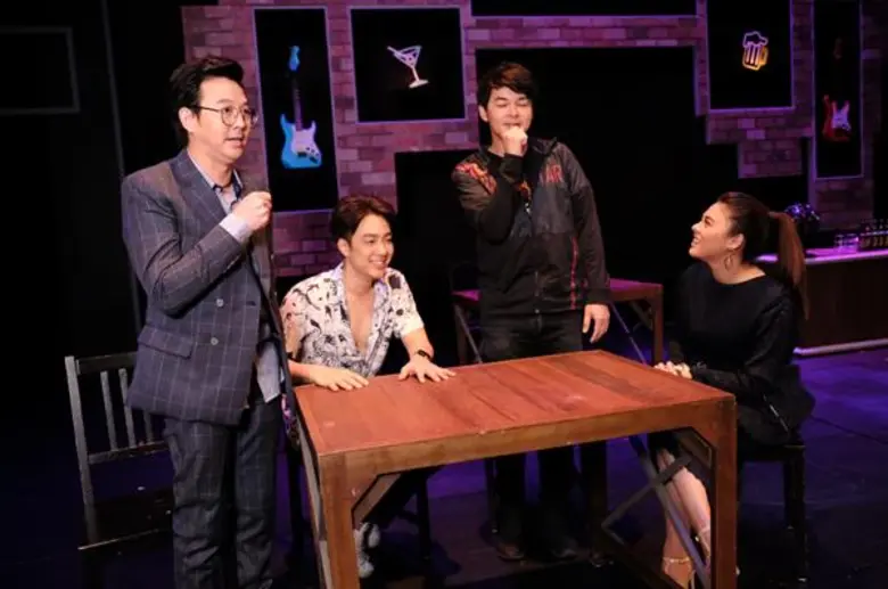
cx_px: 444
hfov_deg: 62.0
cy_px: 294
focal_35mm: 30
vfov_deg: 43.4
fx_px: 739
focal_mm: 20.1
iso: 6400
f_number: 3.6
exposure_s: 1/250
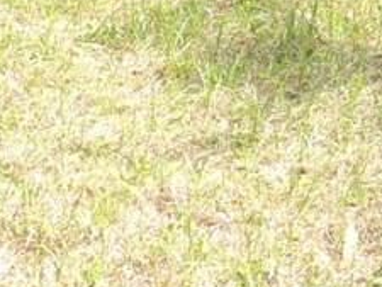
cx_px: 774
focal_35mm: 213
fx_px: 2352
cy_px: -357
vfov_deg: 6.7
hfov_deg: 8.8
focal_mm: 5.3
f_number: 3.1
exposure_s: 1/250
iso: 100
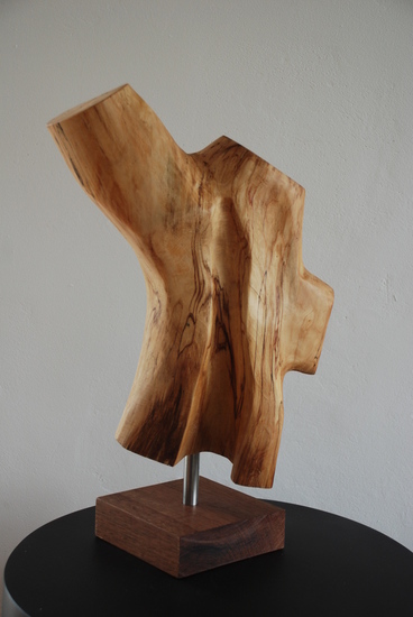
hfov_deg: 22.7
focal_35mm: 60
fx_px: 1030
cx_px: 206
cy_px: 308
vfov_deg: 33.4
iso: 400
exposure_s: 1/30
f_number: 4.5
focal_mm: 40
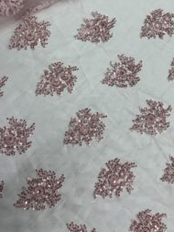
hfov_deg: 35.0
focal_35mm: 41
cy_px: 58
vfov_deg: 44.3
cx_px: 71
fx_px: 275
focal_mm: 5.96
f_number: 1.6
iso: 40
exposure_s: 1/100
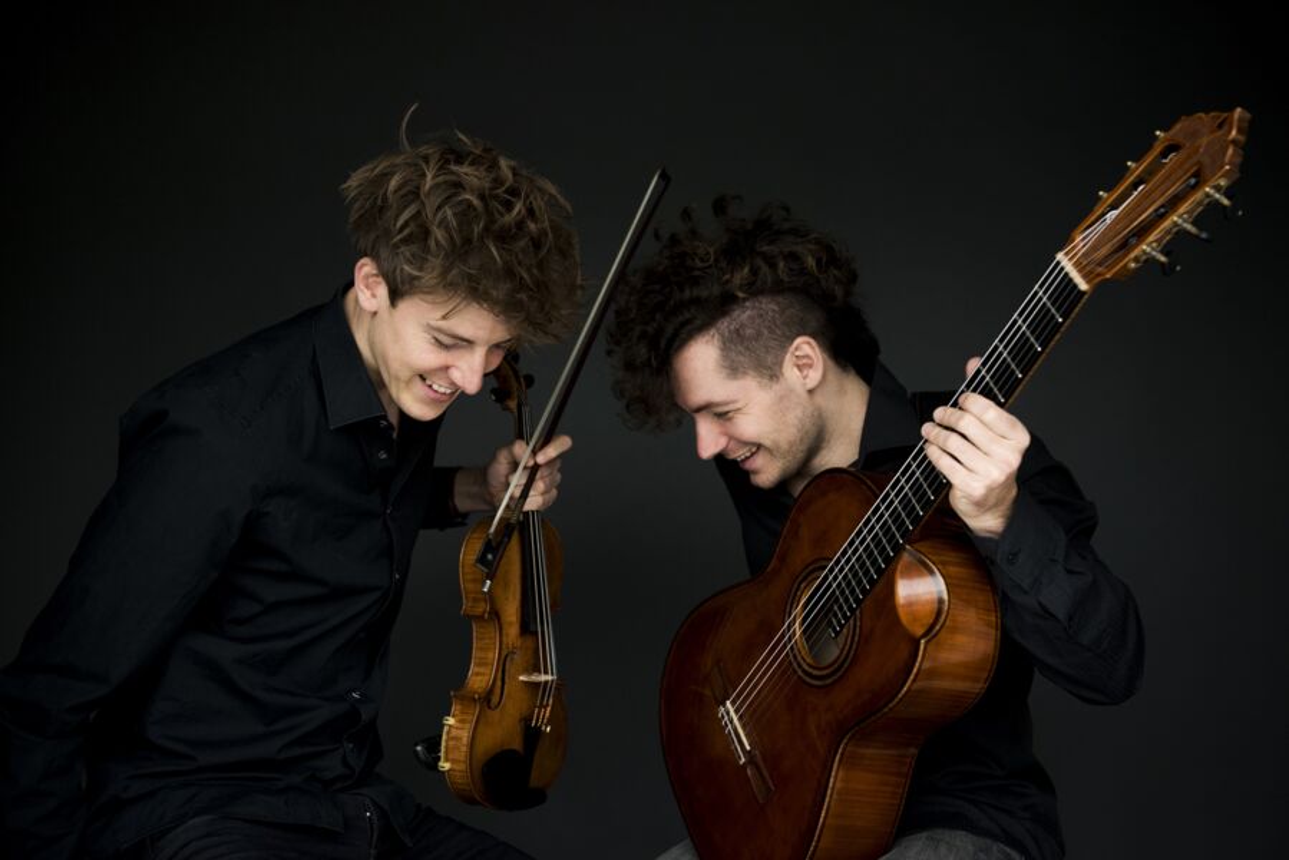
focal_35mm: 50
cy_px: 430
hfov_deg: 39.6
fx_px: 1791
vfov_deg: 27.0
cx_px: 644
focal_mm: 50
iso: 1000
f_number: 4
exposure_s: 1/250
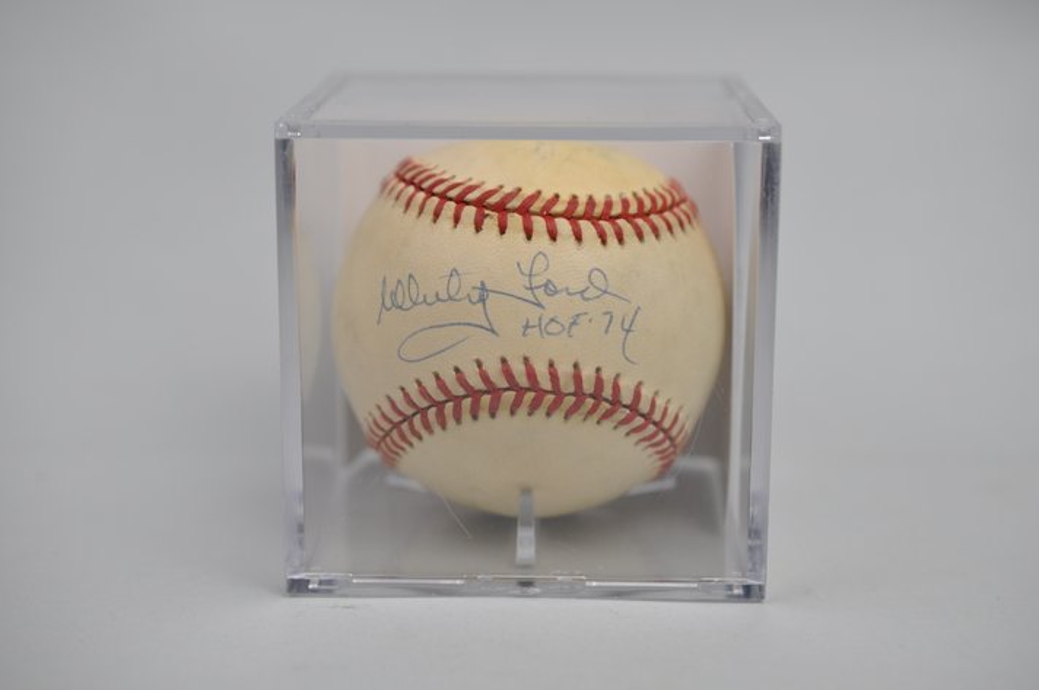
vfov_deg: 22.6
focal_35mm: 60
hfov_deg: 33.4
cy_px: 345
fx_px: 1730
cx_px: 520
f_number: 4.5
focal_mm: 40
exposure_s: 1/80
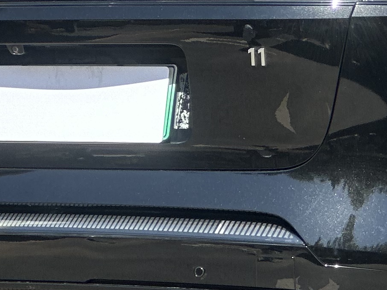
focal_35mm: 342
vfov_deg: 4.3
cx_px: 573
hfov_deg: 5.7
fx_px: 3823
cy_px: -58
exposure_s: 1/207
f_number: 2.8
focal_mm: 9
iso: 25
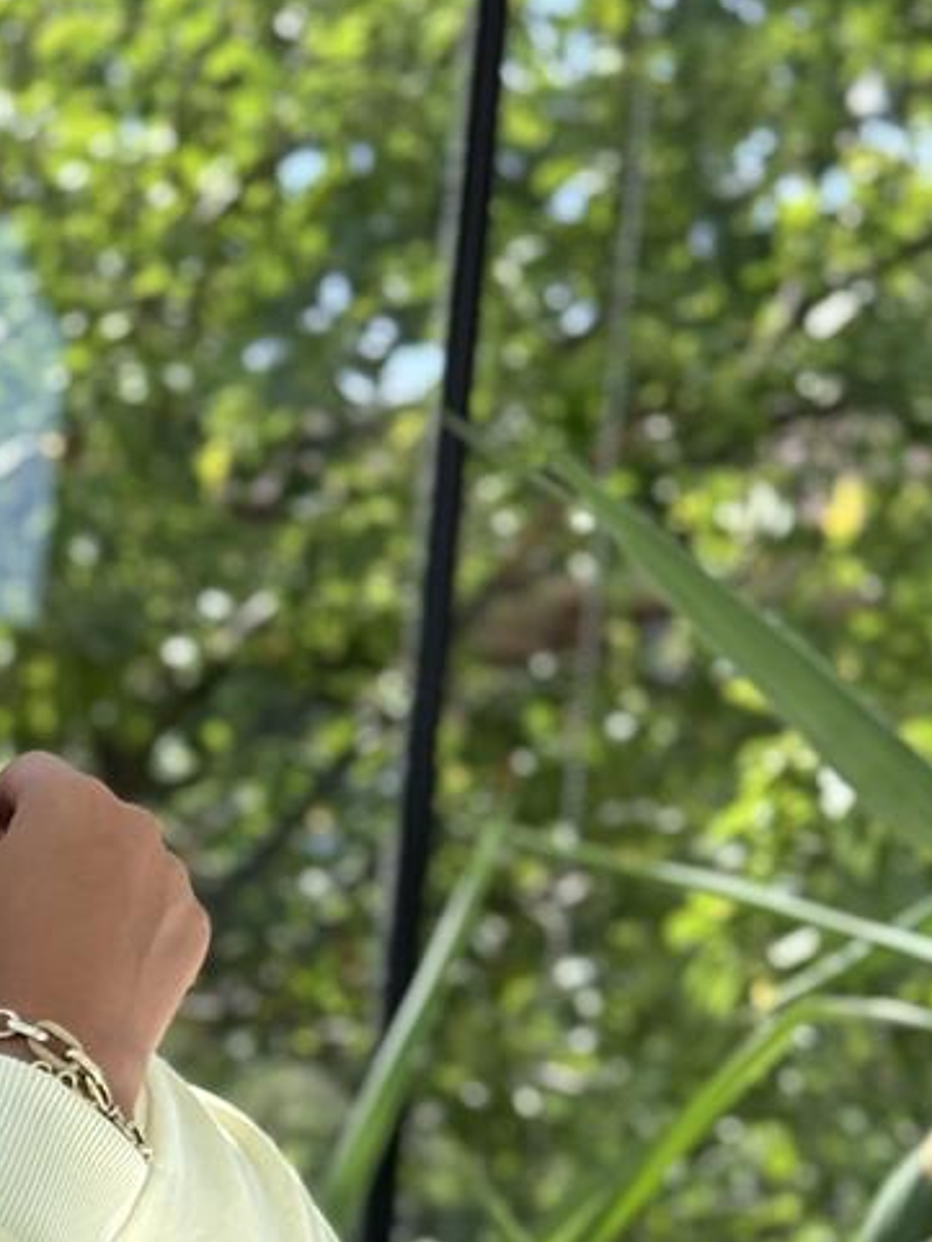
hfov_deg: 10.9
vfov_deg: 14.3
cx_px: -227
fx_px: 4772
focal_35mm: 133
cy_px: 1522
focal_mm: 6.76
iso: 64
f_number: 1.78
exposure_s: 1/699
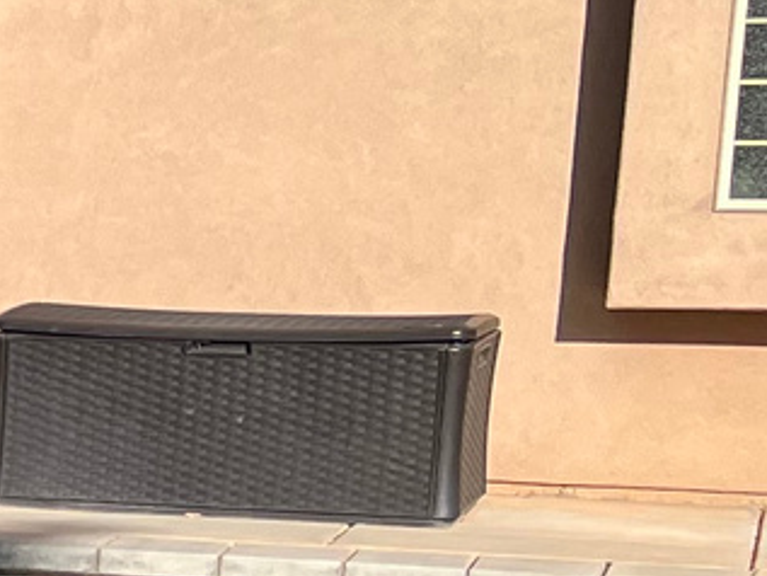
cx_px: -1672
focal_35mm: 168
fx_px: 3724
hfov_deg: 9.0
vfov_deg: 8.7
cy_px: 687
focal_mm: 5.7
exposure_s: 1/4444
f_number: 1.5
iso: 50
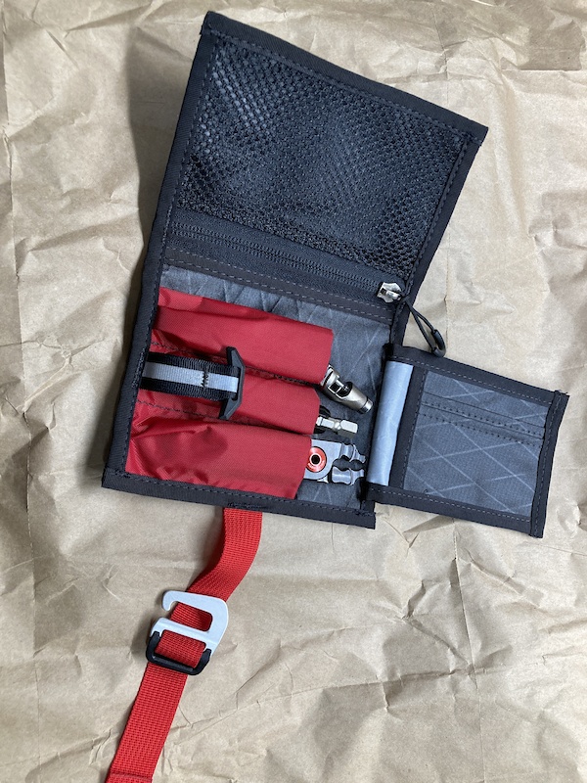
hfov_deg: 49.7
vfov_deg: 63.4
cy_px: 392
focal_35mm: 28
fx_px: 633
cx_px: 294
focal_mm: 3.99
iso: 80
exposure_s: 1/120
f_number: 1.8
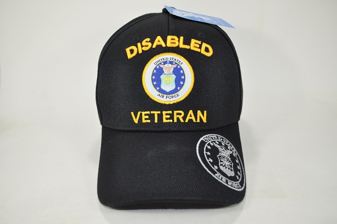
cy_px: 112
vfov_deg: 39.9
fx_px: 309
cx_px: 168
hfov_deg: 57.3
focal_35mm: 33
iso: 200
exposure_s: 1/200
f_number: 4.5
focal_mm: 22
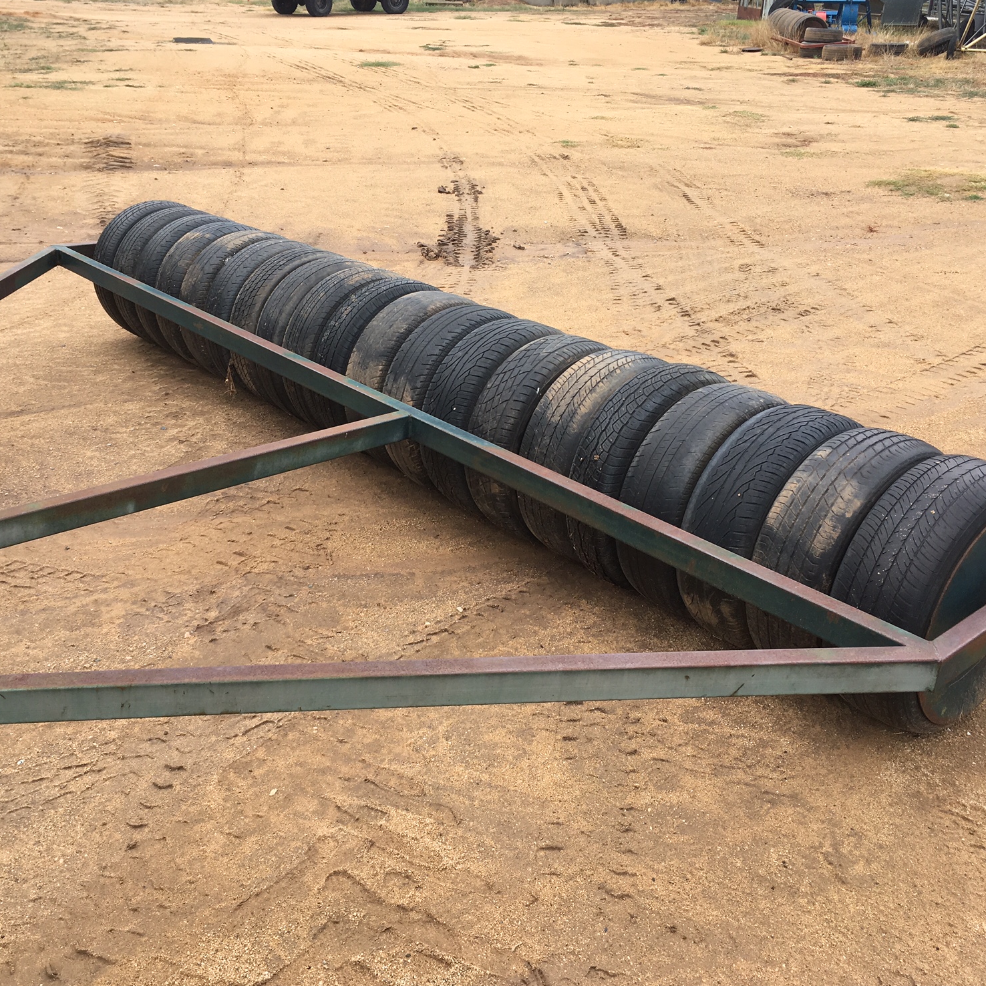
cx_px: 443
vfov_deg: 47.2
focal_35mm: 35
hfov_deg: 47.2
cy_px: 488
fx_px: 1128
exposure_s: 1/769
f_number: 2.2
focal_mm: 4.15
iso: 25
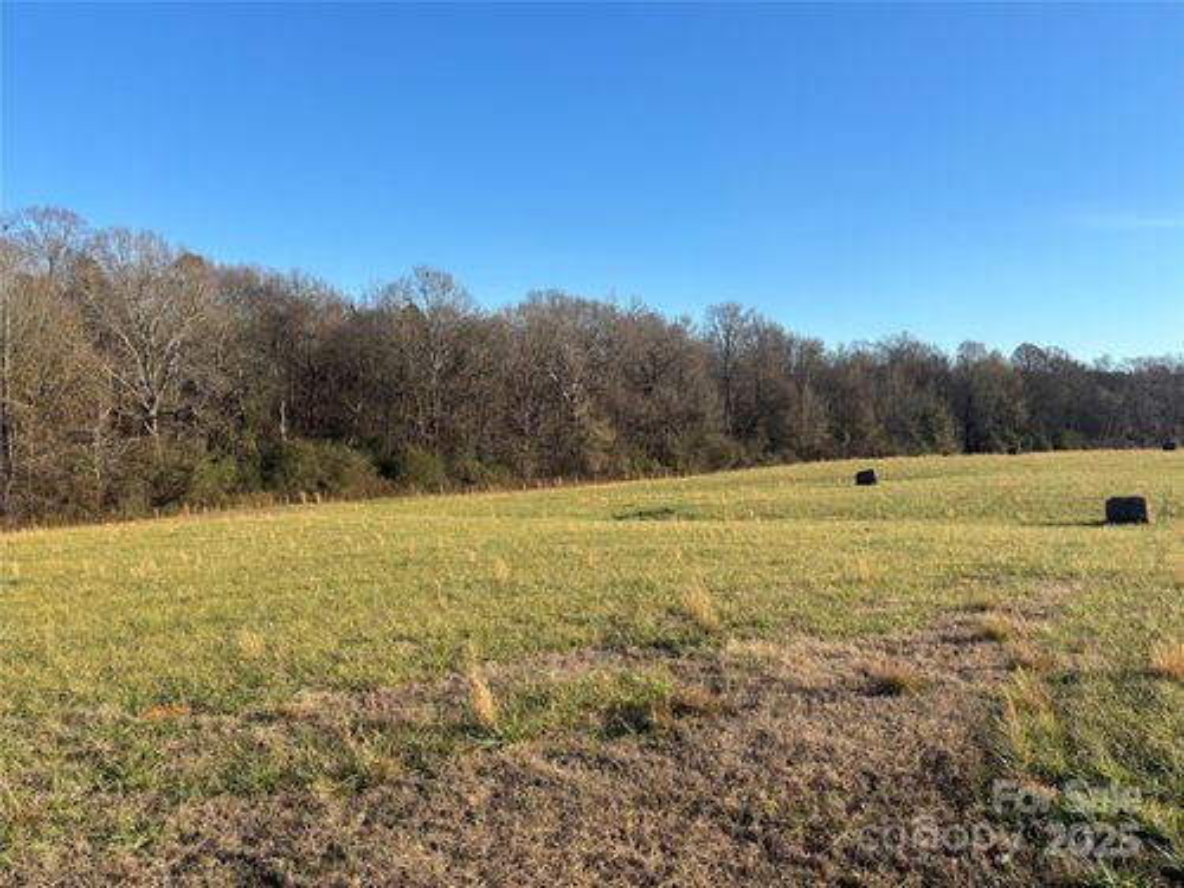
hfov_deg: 67.3
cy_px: 444
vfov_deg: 53.1
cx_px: 592
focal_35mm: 26
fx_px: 889
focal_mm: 5.96
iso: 50
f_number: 1.6
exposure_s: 1/1912
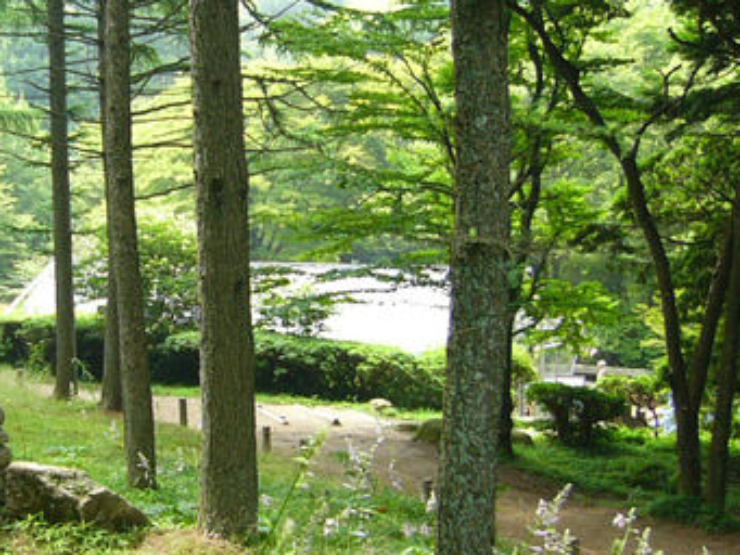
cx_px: 117
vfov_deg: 18.0
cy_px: 312
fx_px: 1754
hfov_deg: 23.4
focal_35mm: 82
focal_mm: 5.8
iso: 50
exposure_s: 1/160
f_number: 8
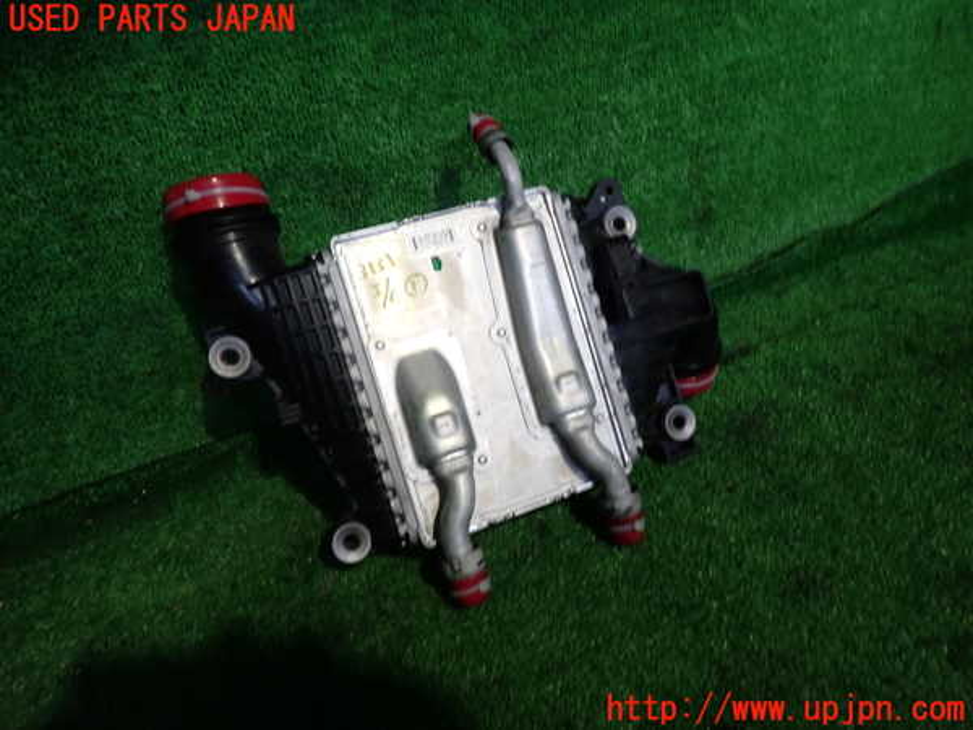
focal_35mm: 25
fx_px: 703
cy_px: 365
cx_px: 486
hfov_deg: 69.4
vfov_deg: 54.9
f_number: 2
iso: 200
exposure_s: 1/50
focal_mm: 4.5
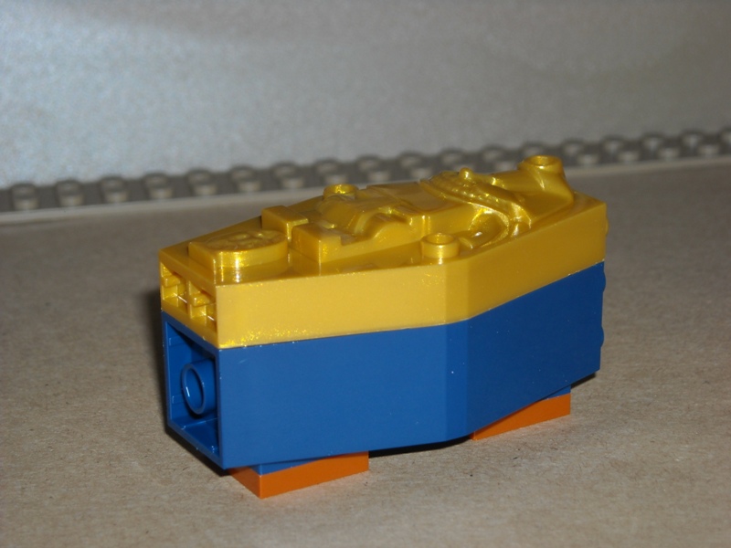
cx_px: 366
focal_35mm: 105
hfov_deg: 18.7
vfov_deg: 14.1
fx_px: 2217
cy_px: 274
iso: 64
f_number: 9.3
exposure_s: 1/125
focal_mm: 17.1
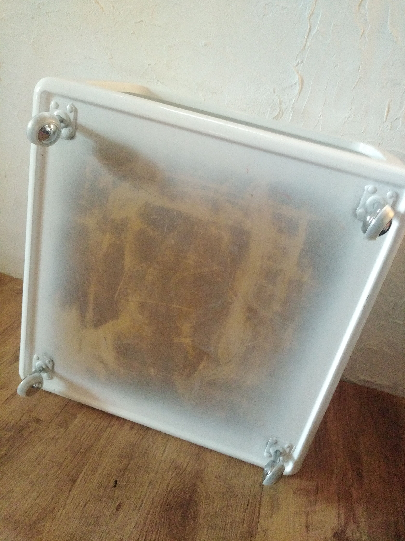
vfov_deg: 67.3
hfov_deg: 53.1
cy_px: 270
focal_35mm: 26
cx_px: 202
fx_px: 406
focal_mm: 3.62
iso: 823
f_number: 1.8
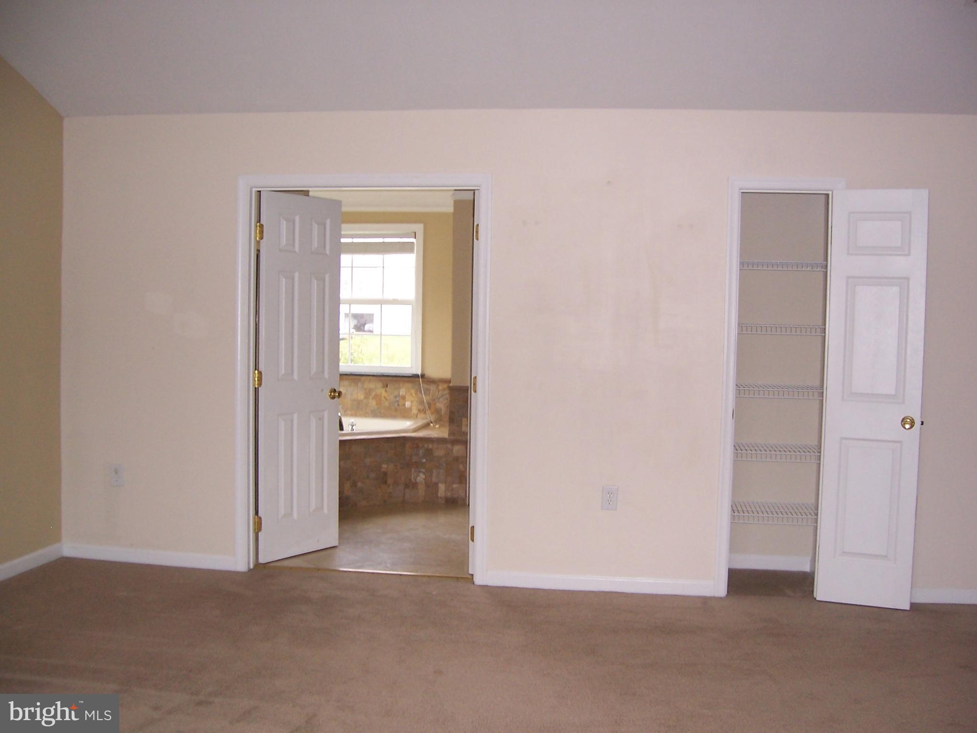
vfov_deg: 39.7
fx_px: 1016
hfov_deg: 51.4
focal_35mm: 36
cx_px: 488
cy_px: 366
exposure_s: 1/60
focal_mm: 6
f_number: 3
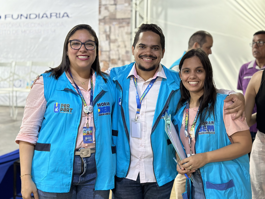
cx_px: 132
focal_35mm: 48
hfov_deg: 39.7
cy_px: 100
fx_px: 367
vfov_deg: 30.3
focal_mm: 6.86
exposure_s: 1/60
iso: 320
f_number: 1.78
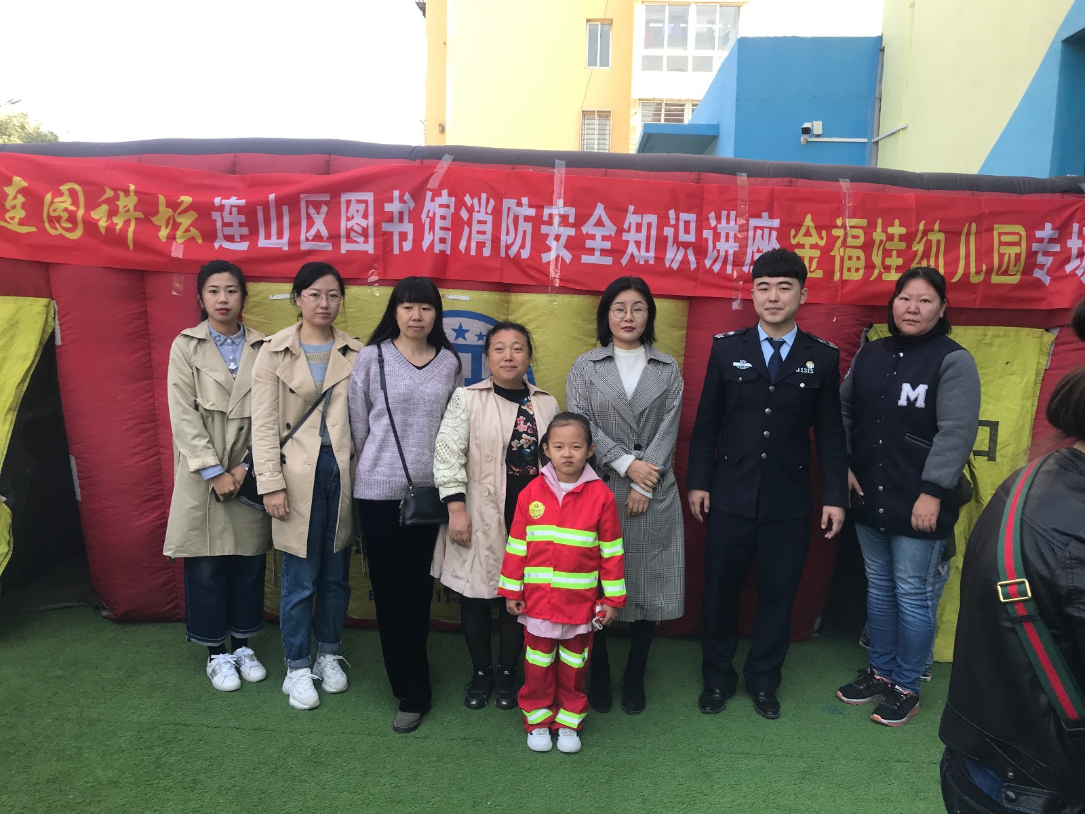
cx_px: 542
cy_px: 407
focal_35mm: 28
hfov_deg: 63.4
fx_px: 878
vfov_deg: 49.7
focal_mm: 3.99
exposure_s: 1/245
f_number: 1.8
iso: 20
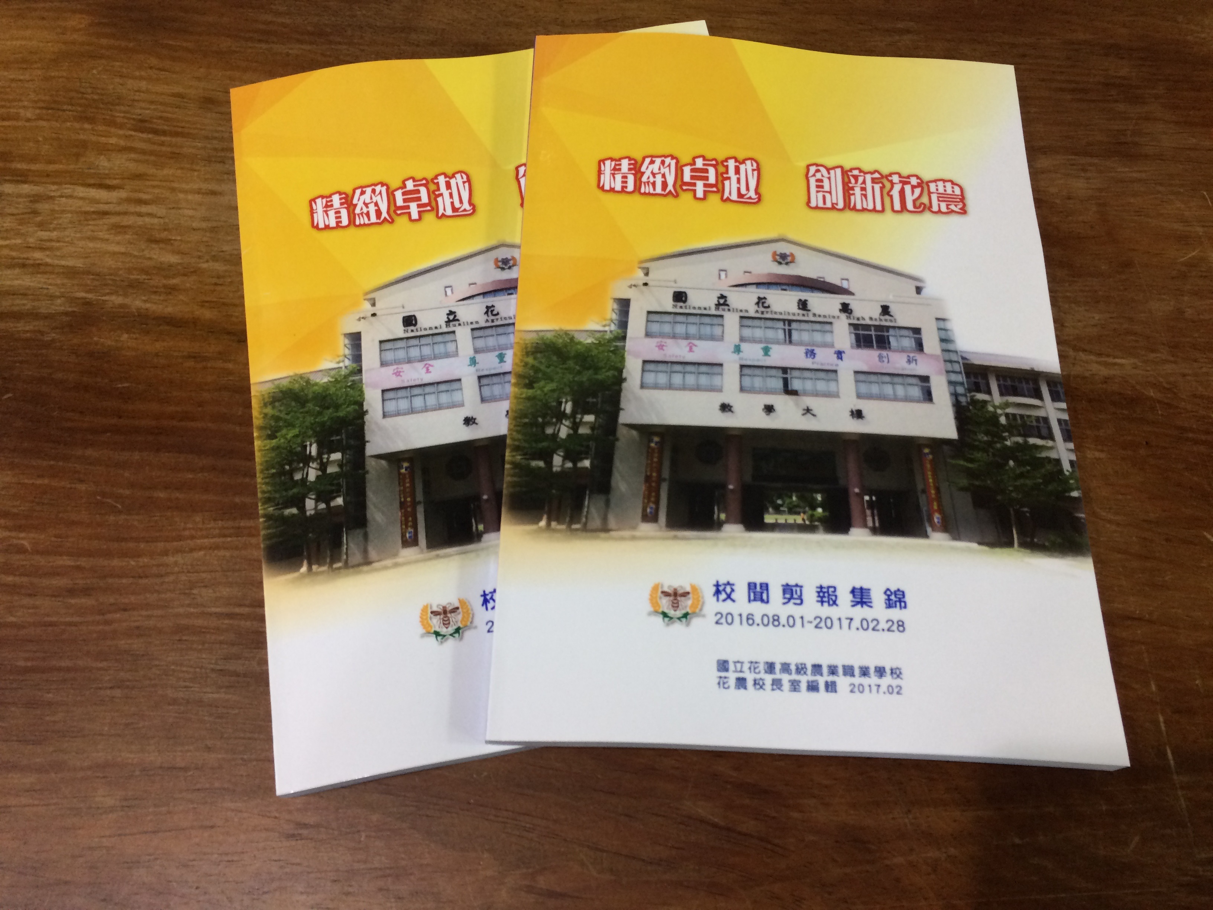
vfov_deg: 48.2
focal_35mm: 29
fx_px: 1016
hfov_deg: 61.7
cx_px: 606
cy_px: 455
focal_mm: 4.15
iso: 40
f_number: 2.2
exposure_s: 1/30
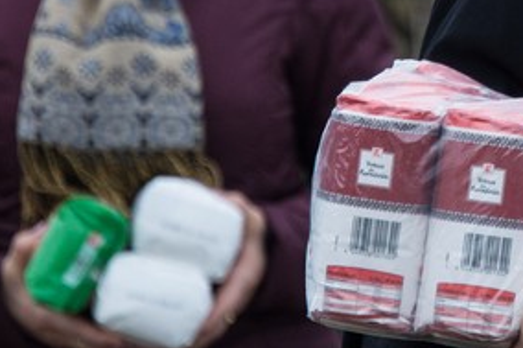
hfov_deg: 2.3
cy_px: 81
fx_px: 13212
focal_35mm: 910
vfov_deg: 1.5
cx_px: 750
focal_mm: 180
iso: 800
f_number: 5.6
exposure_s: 1/640
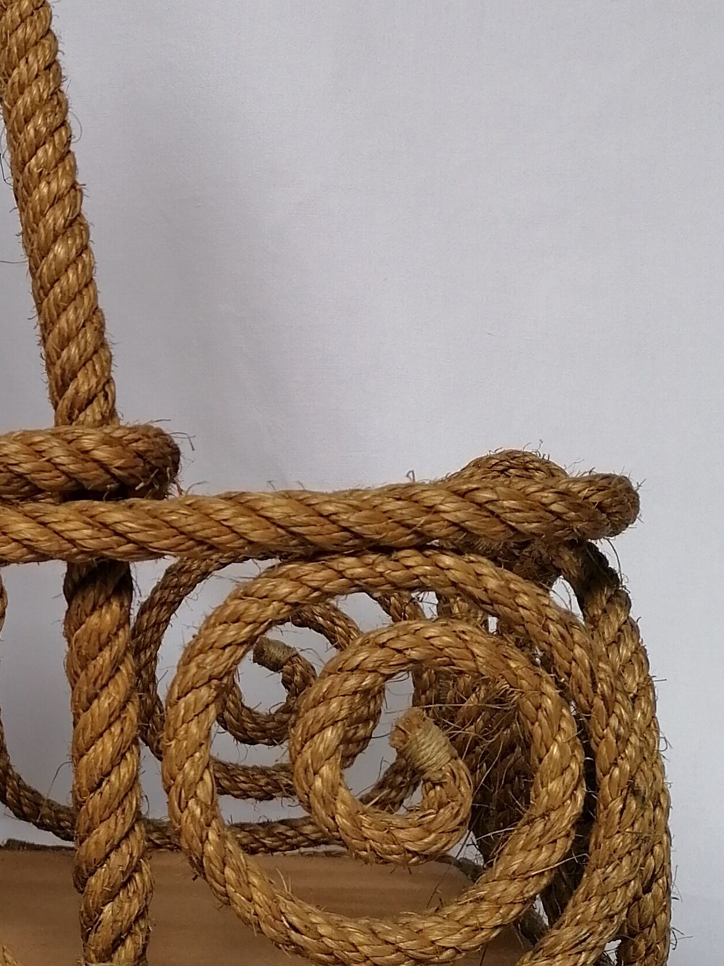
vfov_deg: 29.7
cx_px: -51
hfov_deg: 21.5
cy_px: 357
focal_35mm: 65
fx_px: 1813
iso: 80
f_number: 1.8
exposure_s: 1/100
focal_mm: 4.75
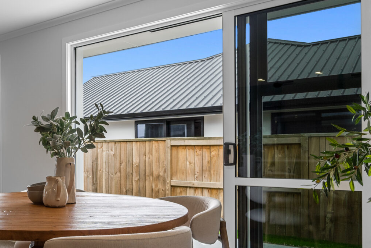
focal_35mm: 38
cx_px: 49
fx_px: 392
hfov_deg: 46.6
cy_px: 156
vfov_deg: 34.9
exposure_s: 1/30
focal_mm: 10
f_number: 4
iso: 250
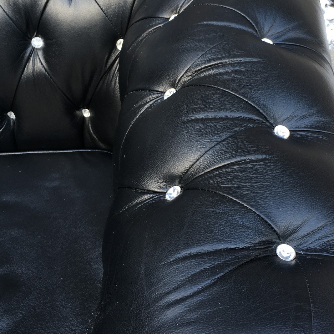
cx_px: 201
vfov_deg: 35.3
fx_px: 524
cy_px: 141
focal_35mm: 48
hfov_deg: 35.2
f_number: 2.2
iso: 25
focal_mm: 4.15
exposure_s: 1/50
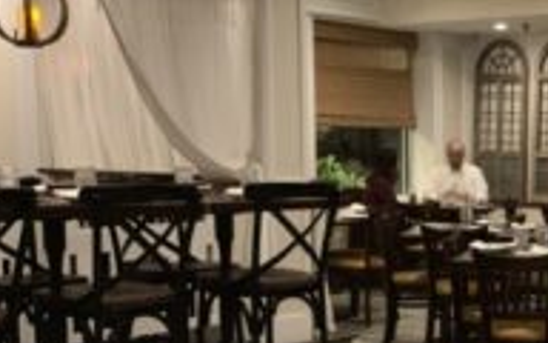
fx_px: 1135
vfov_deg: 16.9
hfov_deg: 25.7
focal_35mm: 76
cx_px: 559
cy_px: 314
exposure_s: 1/24
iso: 640
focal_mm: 4.25
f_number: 1.8
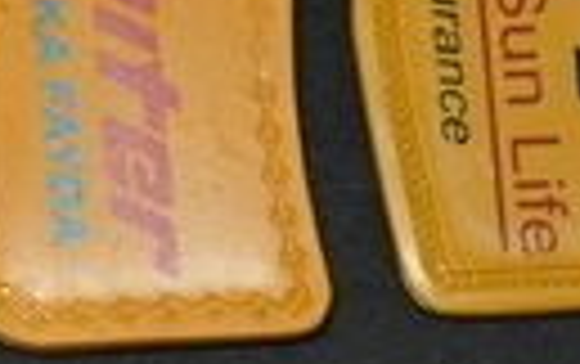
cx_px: -126
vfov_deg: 5.1
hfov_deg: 8.0
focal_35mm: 260
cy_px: 175
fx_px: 4115
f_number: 5.3
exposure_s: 1/30
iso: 3200
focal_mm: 44
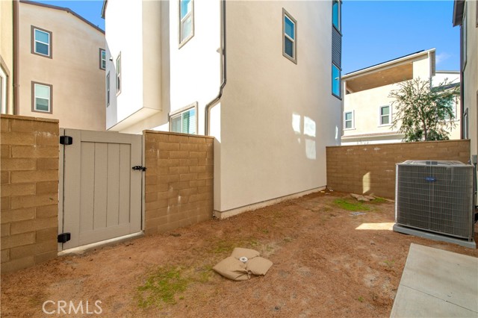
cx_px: 239
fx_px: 186
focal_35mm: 14
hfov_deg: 104.3
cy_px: 159
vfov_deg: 81.1
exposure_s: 1/160
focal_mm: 14
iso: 100
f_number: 7.1
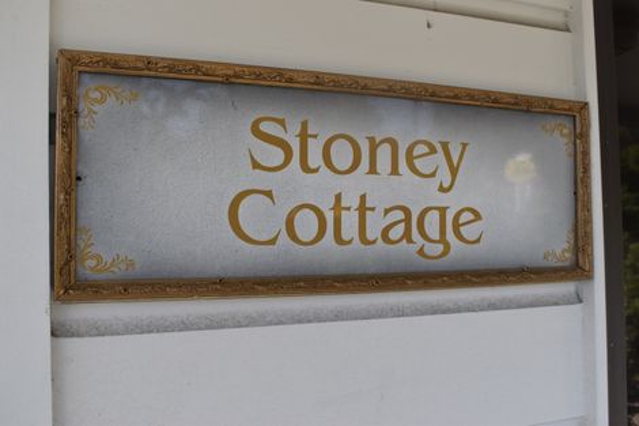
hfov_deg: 53.1
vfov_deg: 36.8
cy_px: 213
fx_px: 639
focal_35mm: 36
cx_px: 320
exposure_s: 1/250
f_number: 8
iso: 250
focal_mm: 24
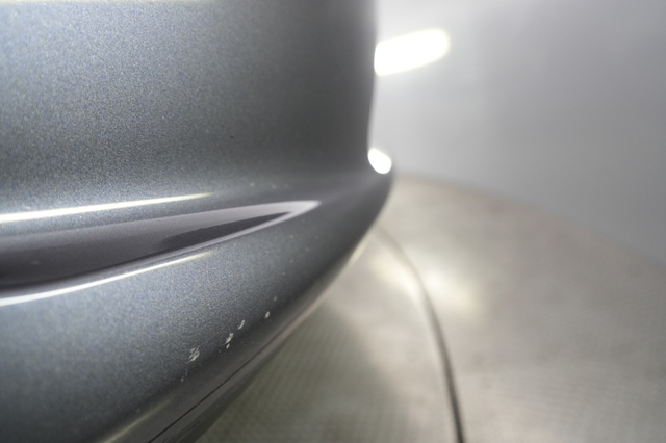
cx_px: 333
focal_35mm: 28
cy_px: 222
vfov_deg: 46.4
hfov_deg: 65.5
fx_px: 518
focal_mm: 28
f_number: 4.5
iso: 2500
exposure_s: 1/100
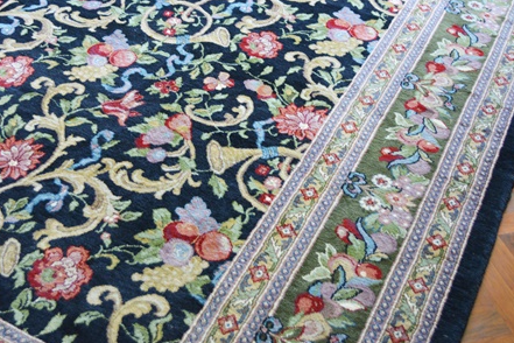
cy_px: 133
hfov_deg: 40.2
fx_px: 700
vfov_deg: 27.4
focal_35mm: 49
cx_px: 209
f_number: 4
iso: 800
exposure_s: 1/40
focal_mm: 24
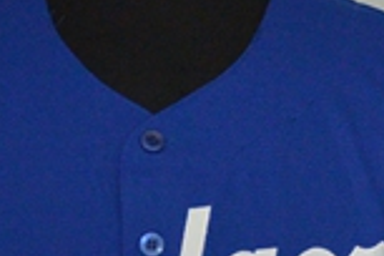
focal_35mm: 391
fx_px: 4170
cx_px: 507
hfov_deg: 5.2
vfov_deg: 3.5
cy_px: 442
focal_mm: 50
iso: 4000
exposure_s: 1/50
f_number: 4.8
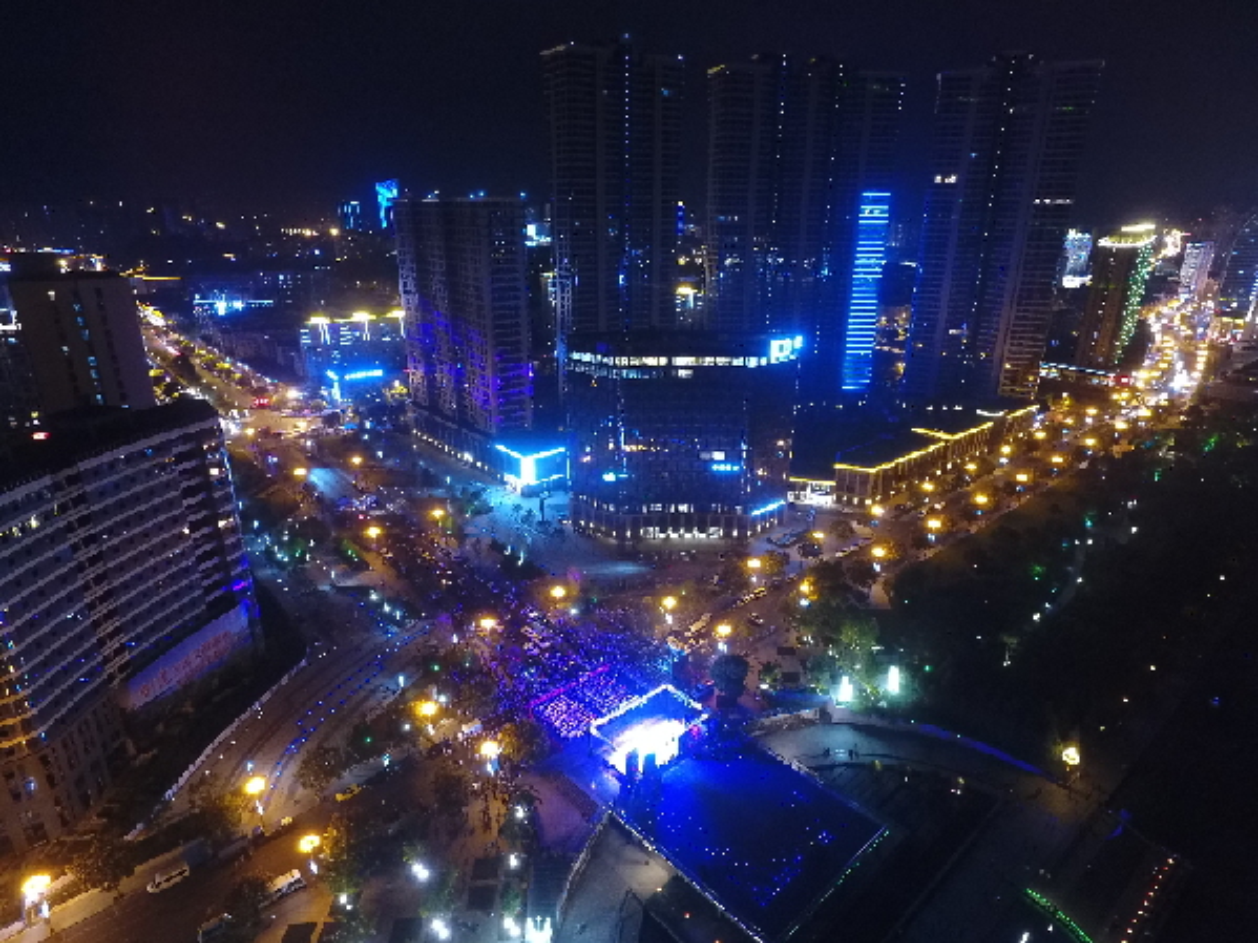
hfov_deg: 81.8
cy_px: 472
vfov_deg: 66.0
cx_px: 629
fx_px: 727
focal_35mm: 20
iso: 1600
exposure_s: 1/5.54
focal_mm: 3.61
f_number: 2.8
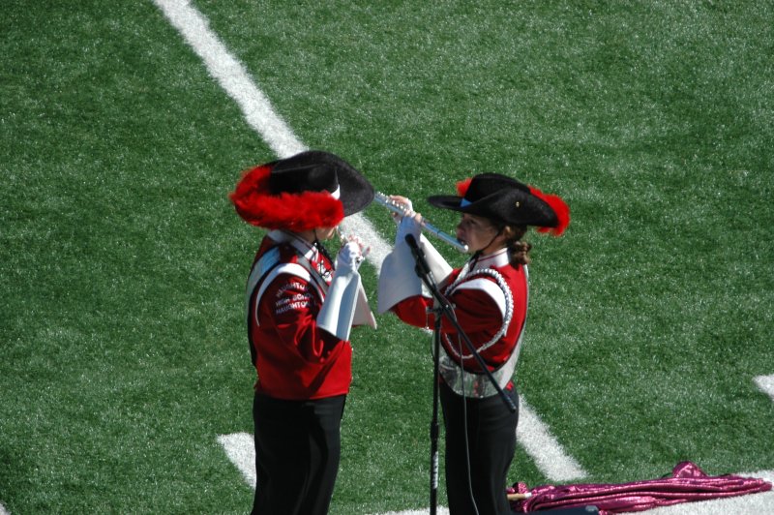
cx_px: 387
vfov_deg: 2.3
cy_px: 258
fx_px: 12889
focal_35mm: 600
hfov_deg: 3.4
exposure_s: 1/640
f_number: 5.6
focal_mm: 400
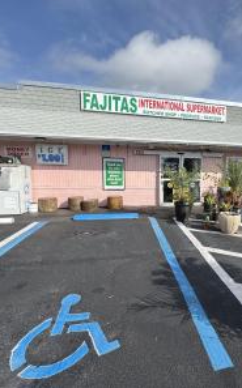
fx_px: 212
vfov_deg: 85.1
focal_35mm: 20
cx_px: 178
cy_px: 195
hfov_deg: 56.9
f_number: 2.2
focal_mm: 2.22
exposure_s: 1/1346
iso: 50
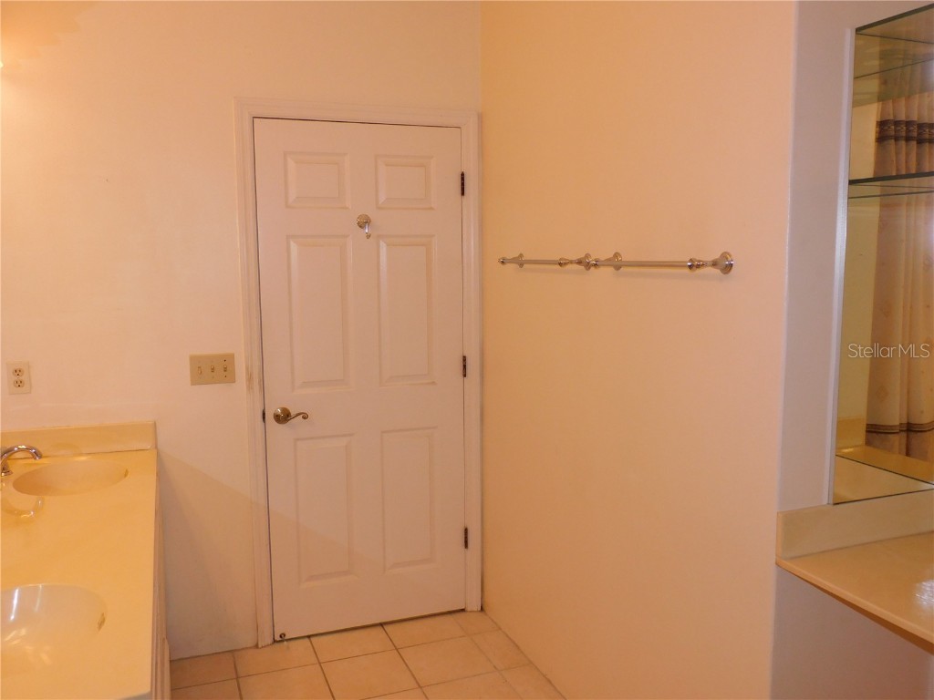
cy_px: 350
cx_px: 467
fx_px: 809
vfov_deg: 46.8
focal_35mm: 30
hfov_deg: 60.0
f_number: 3.5
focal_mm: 5.4
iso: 200
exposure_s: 1/30
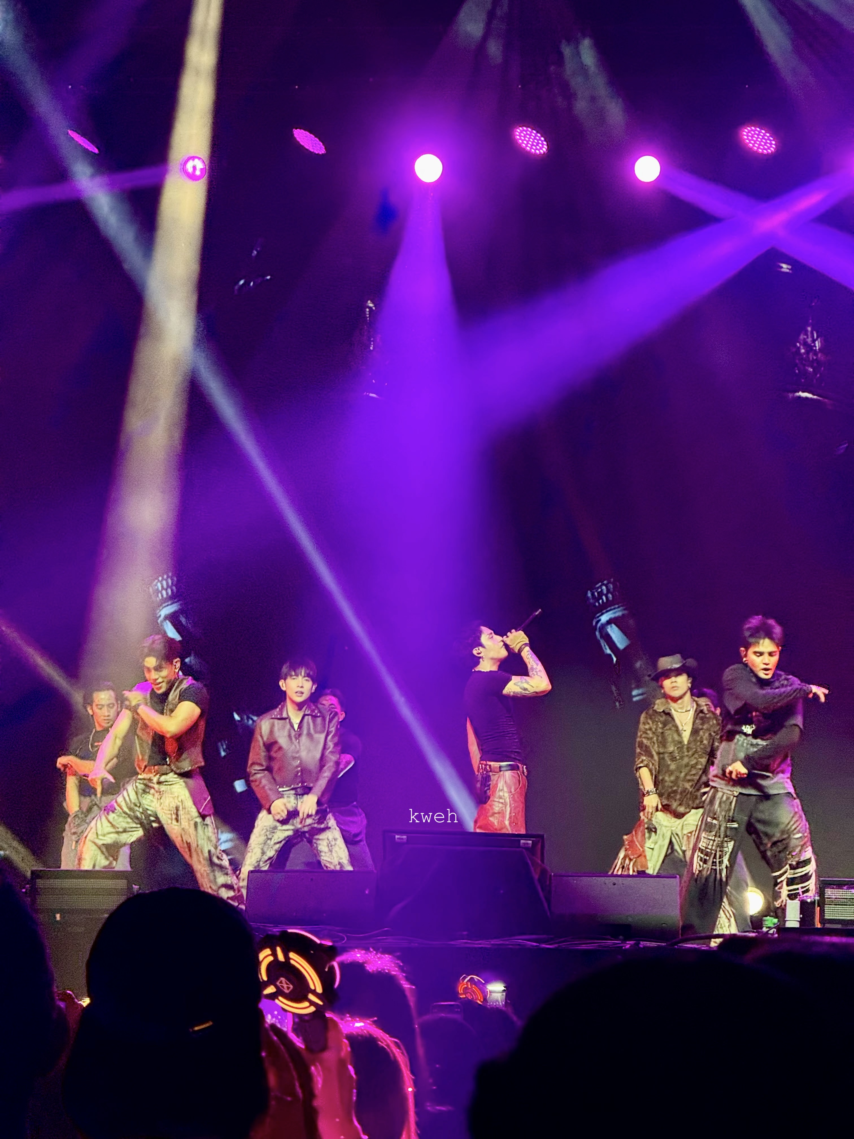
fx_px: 3947
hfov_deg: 12.3
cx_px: 427
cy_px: 570
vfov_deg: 16.4
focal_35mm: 120
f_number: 2.8
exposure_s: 1/52
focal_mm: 15.66
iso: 200
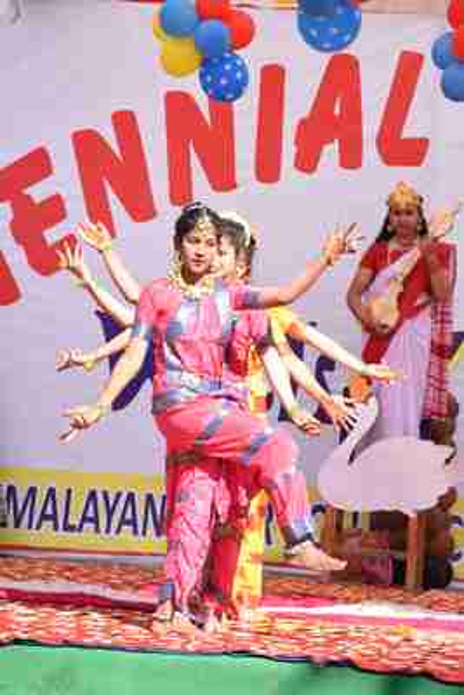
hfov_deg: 8.7
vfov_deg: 13.0
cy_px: 348
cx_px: 232
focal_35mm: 158
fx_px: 3042
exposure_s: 1/160
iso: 100
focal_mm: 105
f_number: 7.1
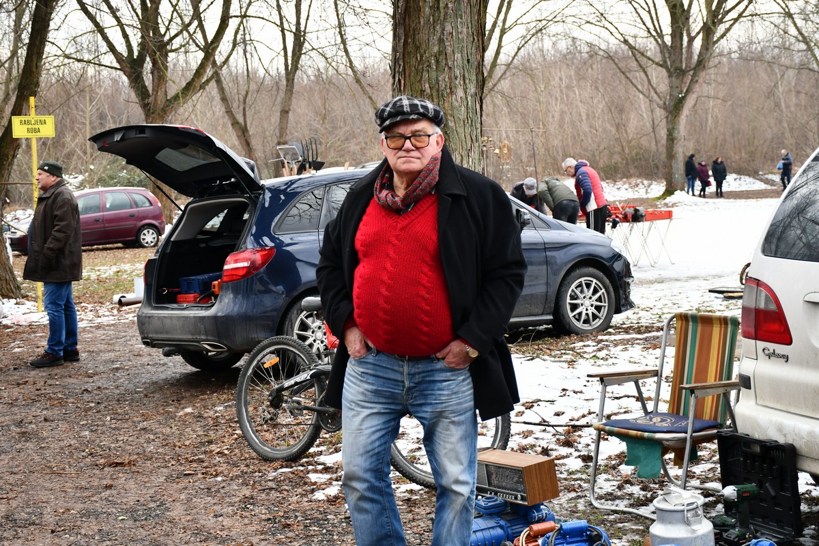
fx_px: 1365
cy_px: 273
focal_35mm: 60
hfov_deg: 33.4
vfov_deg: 22.6
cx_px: 410
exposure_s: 1/250
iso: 720
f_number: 4.5
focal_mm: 40
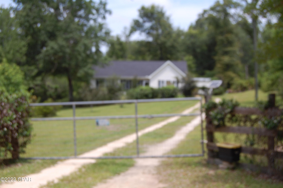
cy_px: 94
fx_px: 471
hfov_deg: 33.4
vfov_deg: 22.6
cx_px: 142
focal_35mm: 60
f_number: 9
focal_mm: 40
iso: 200
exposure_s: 1/320
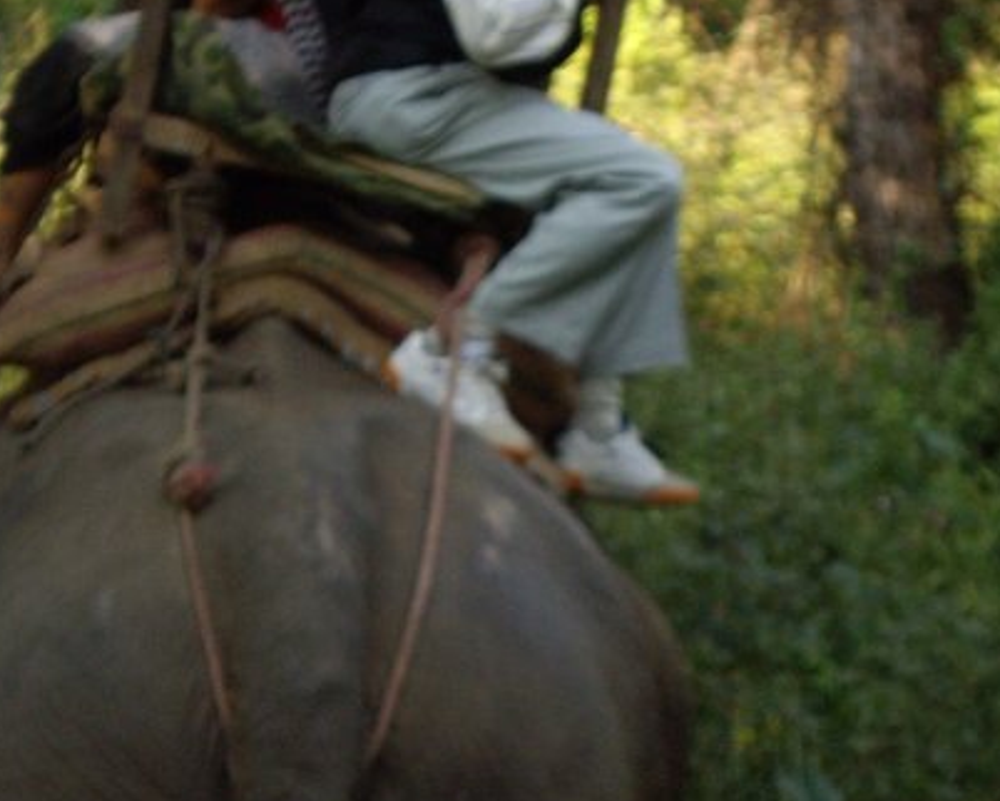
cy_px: 550
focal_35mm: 177
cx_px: 500
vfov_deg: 8.7
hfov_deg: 10.9
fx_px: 5241
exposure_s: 1/125
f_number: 5.2
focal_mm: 18.6
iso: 200
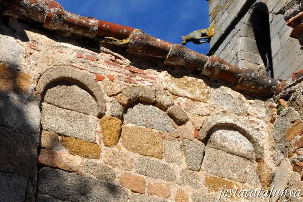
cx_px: 152
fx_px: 946
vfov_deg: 12.1
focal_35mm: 112
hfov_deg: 18.2
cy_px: 101
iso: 1600
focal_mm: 75
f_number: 16
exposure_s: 1/1000
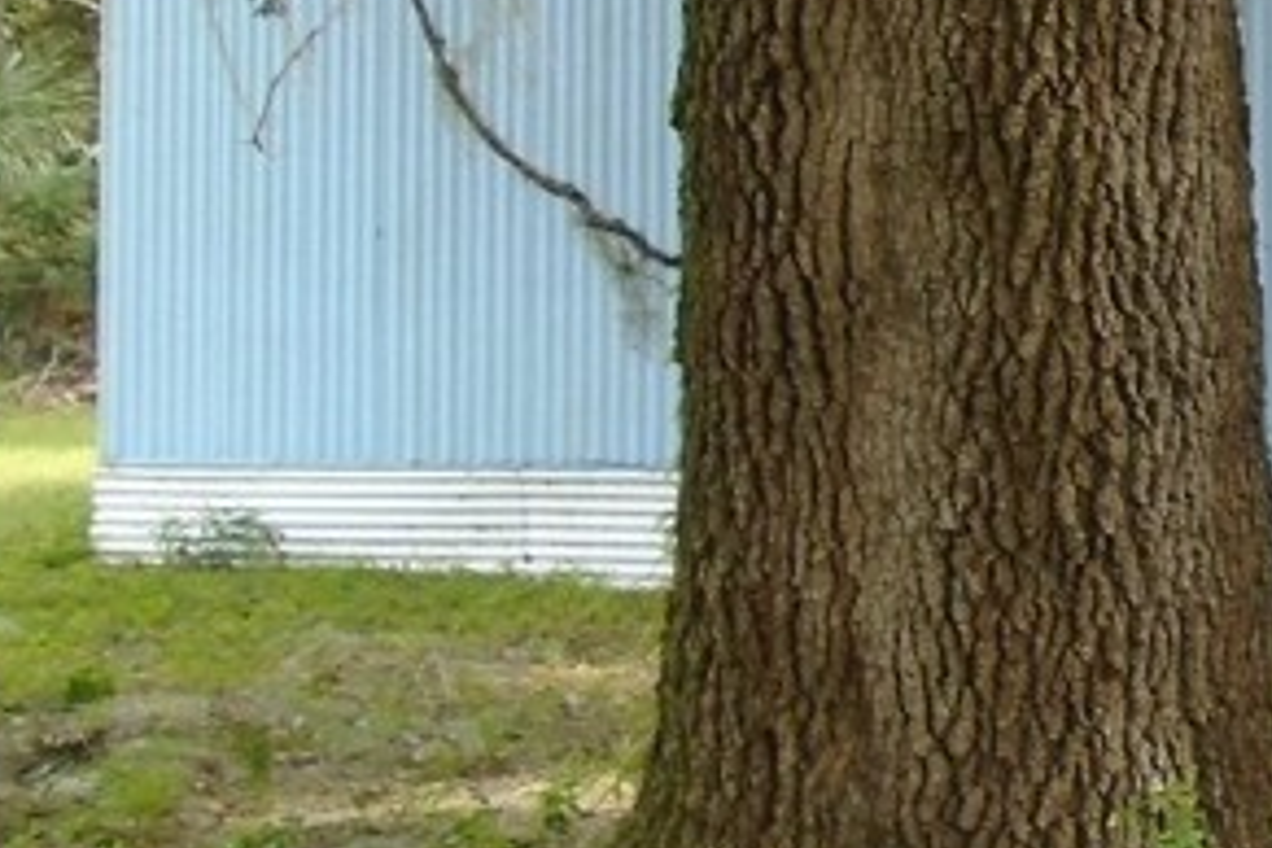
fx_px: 3356
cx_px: 1893
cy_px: 70
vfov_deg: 14.2
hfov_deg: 18.9
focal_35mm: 95
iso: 100
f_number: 3.2
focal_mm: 4.6
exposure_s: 1/125
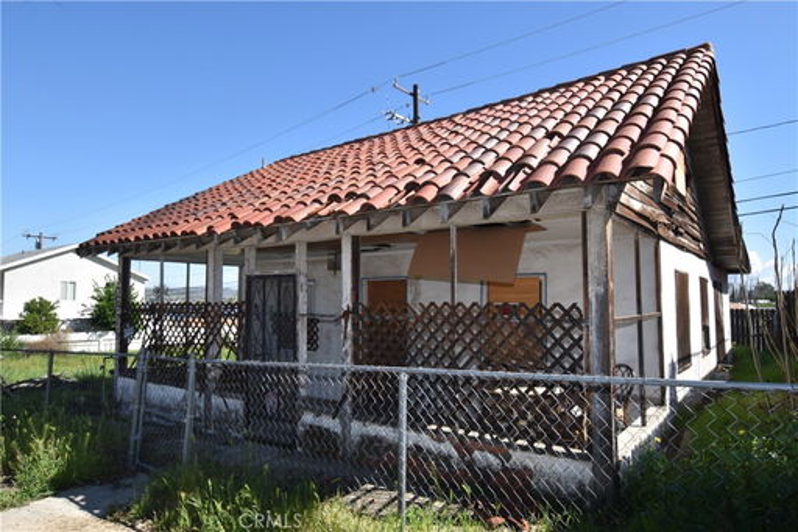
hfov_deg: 77.3
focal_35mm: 22
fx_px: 499
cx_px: 399
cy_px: 266
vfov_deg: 56.1
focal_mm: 15
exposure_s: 1/320
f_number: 9
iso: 200
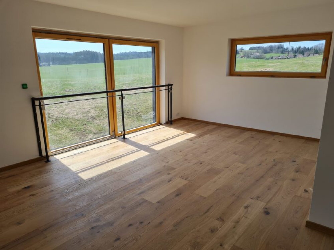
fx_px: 251
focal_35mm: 26
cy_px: 125
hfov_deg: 67.3
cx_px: 167
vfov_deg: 53.0
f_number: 1.8
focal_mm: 5.4
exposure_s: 1/1188
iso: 50
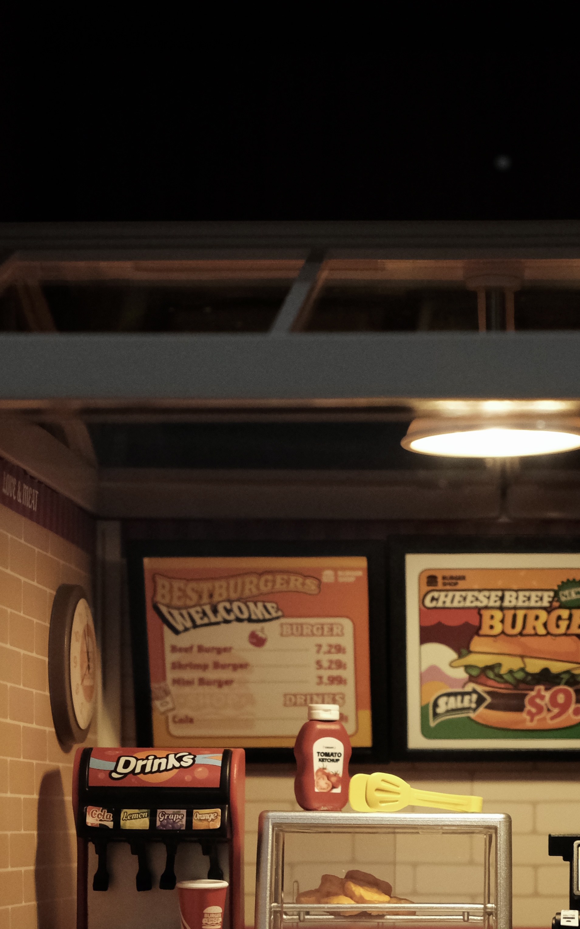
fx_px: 2681
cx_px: 461
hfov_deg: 12.3
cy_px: 941
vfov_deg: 19.1
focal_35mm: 106
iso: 2500
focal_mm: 34
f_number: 5
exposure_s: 1/125
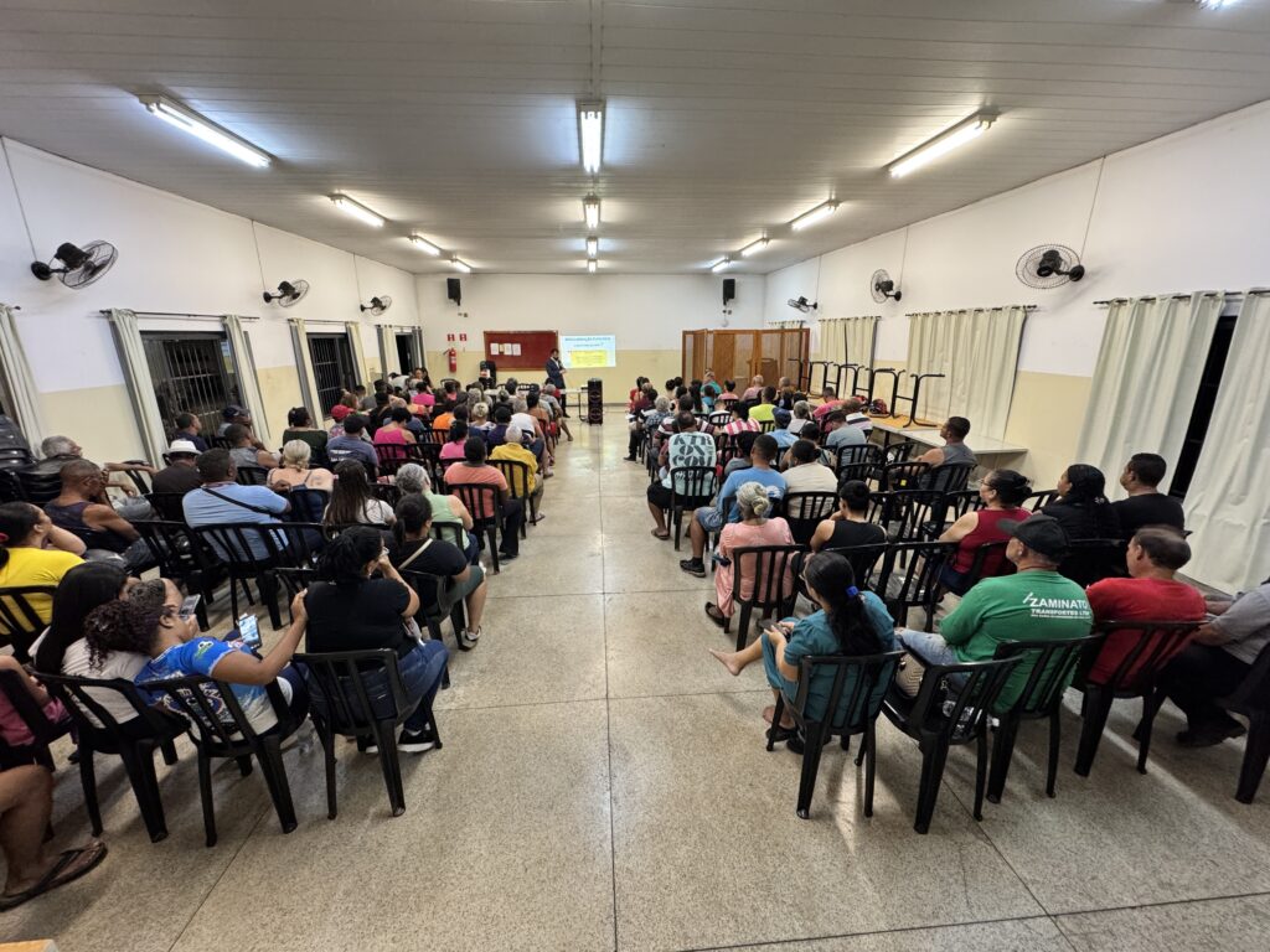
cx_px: 635
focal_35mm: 14
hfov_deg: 102.1
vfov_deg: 85.7
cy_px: 476
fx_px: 514
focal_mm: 2.22
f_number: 2.2
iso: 250
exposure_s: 1/60
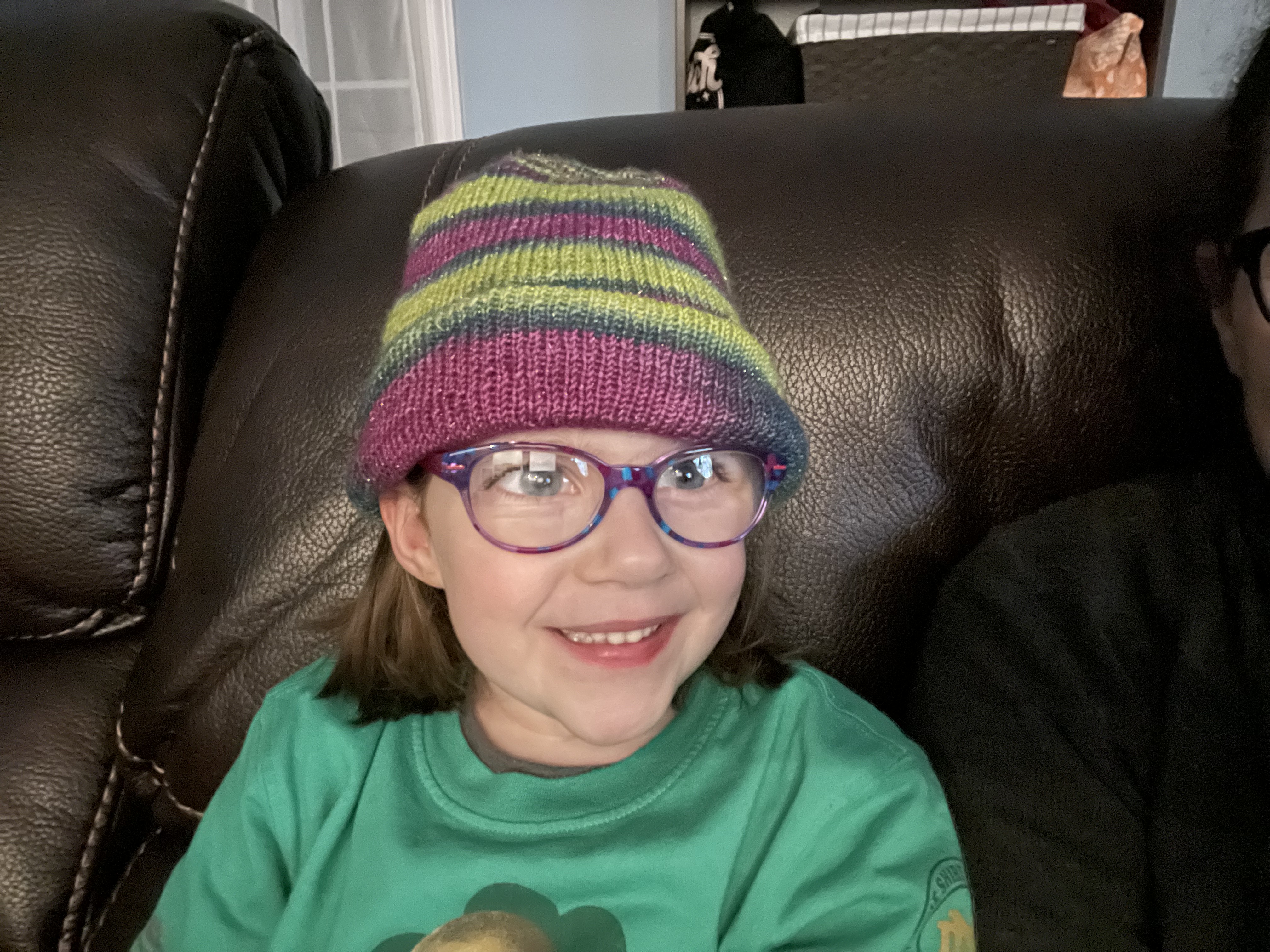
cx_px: 635
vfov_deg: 58.9
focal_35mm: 23
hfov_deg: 73.9
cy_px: 476
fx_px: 844
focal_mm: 2.71
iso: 1600
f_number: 2.2
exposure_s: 1/4
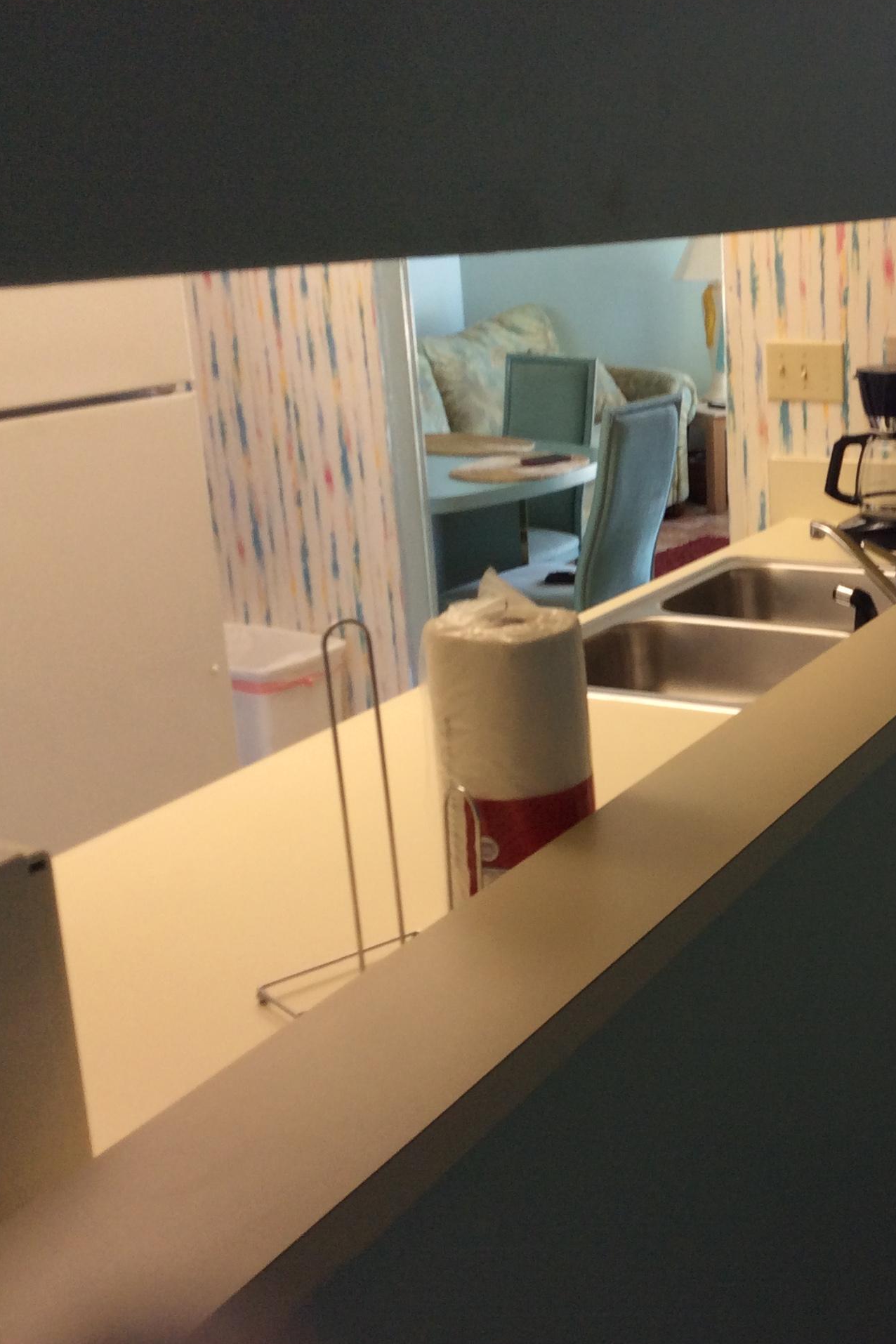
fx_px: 1680
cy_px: 670
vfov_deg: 43.6
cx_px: 828
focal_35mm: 45
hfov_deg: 28.6
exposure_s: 1/24
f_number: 2.4
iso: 50
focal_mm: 3.3
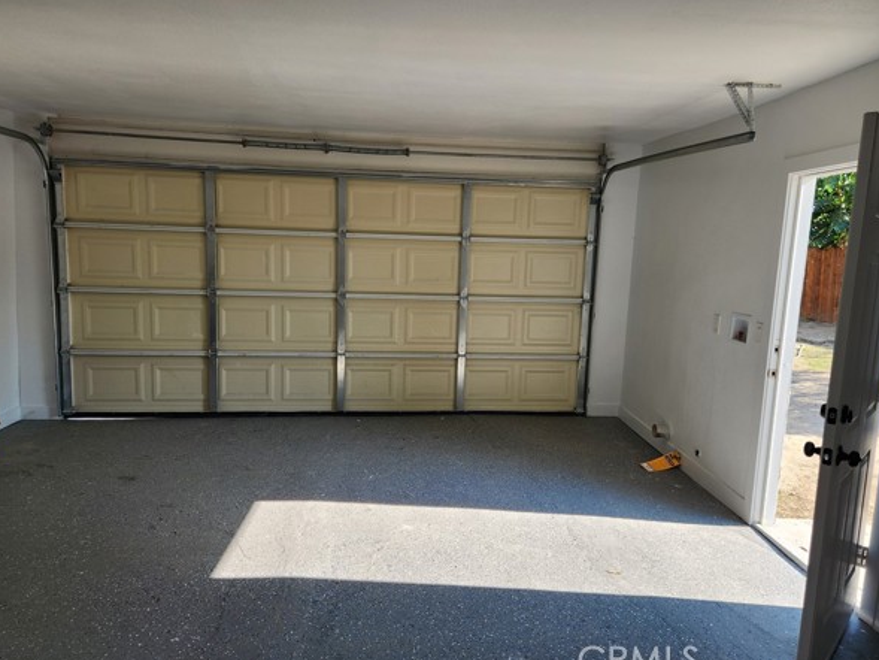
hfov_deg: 69.3
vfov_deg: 54.9
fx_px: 635
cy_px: 323
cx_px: 463
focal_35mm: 25
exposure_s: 1/282
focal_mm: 5.4
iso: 20
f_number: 1.8
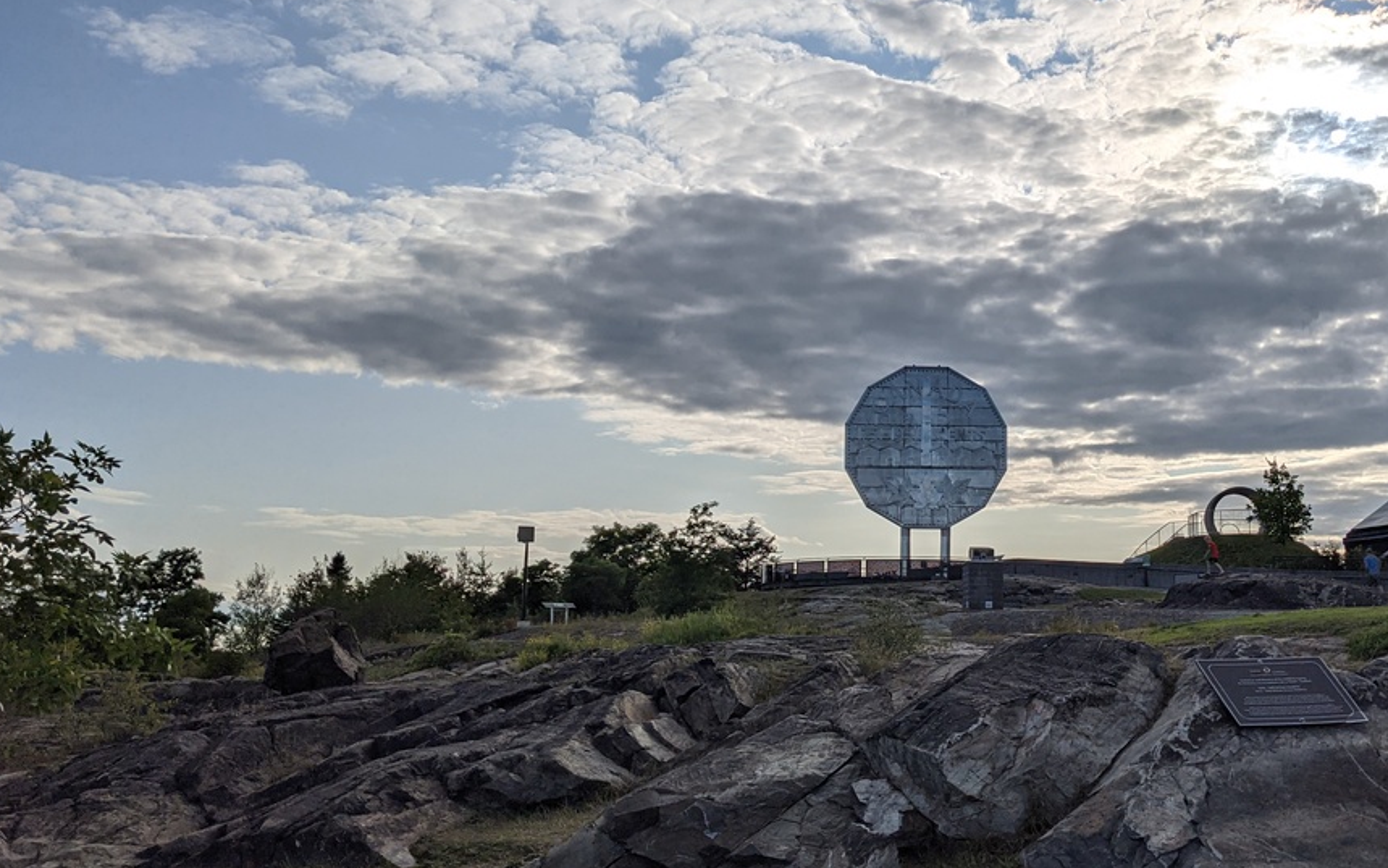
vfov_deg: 32.0
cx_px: 924
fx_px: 1513
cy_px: 435
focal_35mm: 40
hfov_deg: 48.5
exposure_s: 1/23256
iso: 80
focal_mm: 4.38
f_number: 1.73
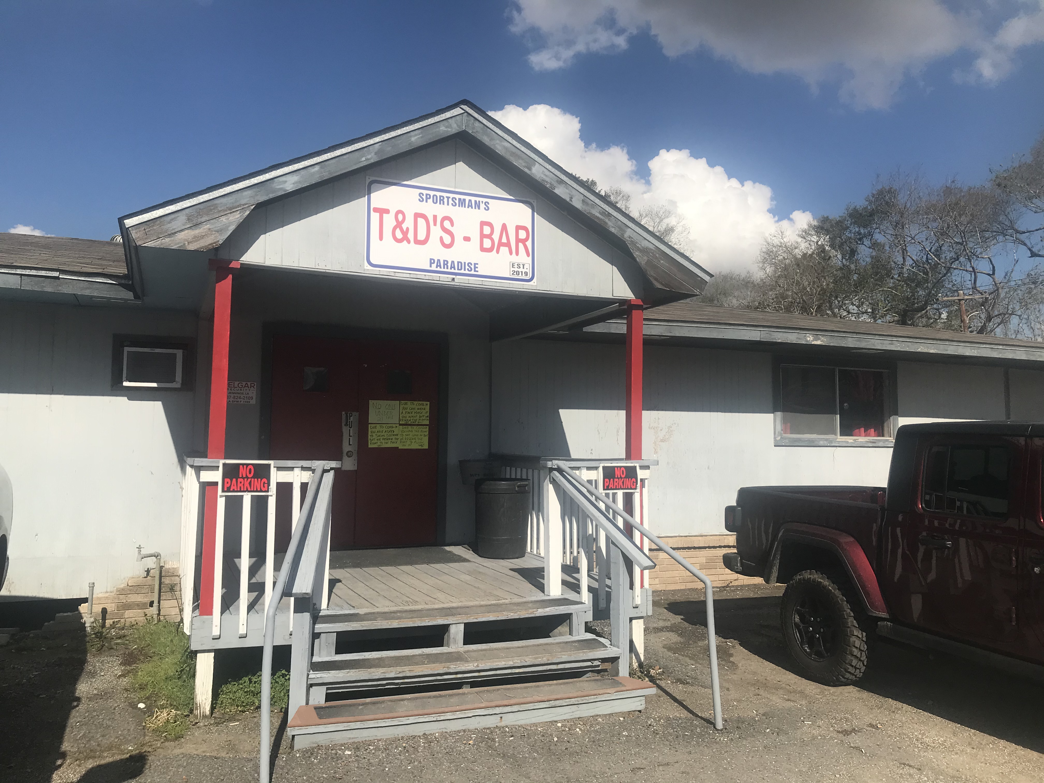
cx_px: 522
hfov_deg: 63.4
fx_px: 844
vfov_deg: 49.7
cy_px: 392
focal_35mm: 28
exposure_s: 1/4566
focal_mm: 3.99
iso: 20
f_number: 1.8
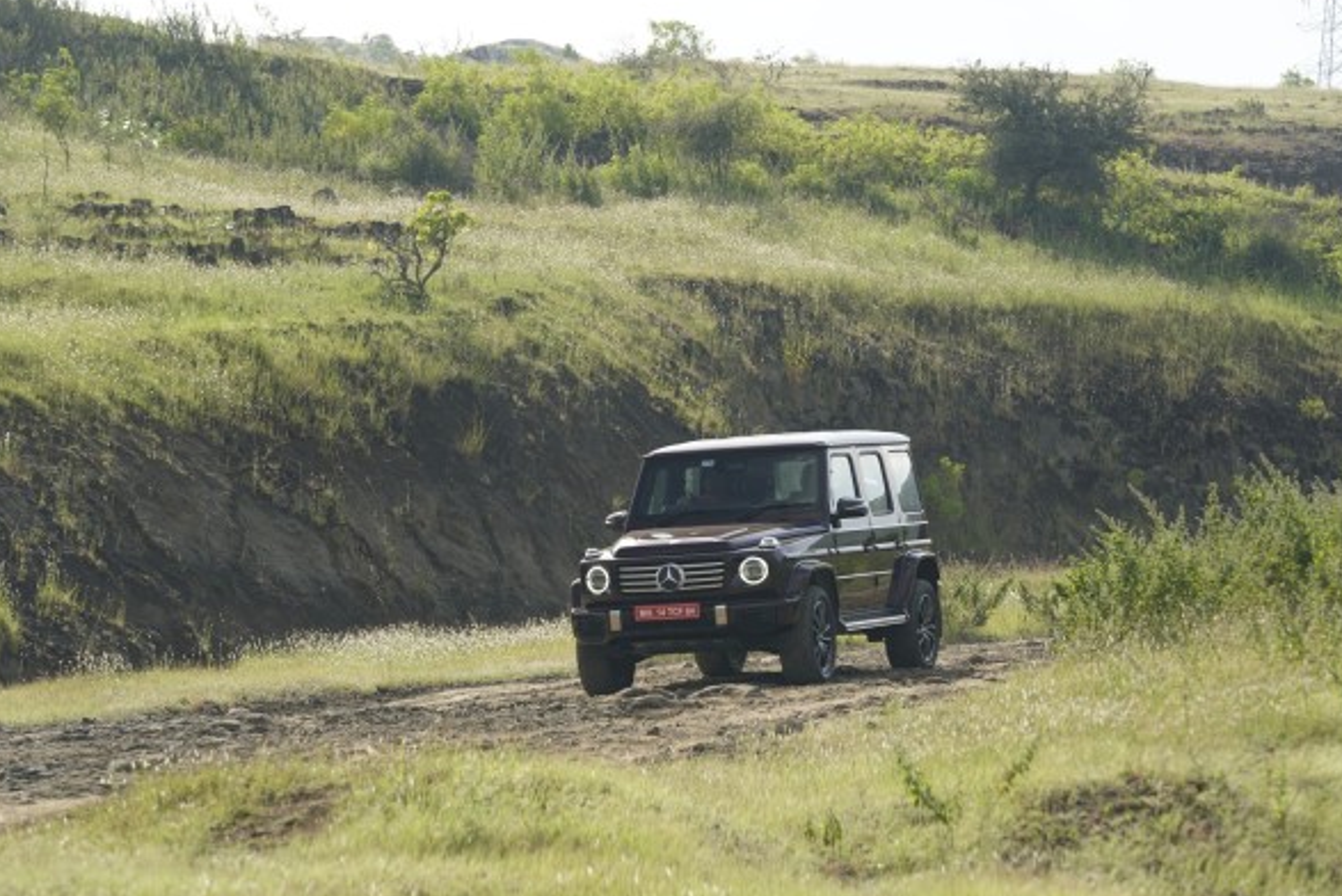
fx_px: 5408
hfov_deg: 14.1
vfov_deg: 9.5
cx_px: 711
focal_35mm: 145
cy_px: 454
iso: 100
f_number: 5.6
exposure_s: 1/160
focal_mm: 133
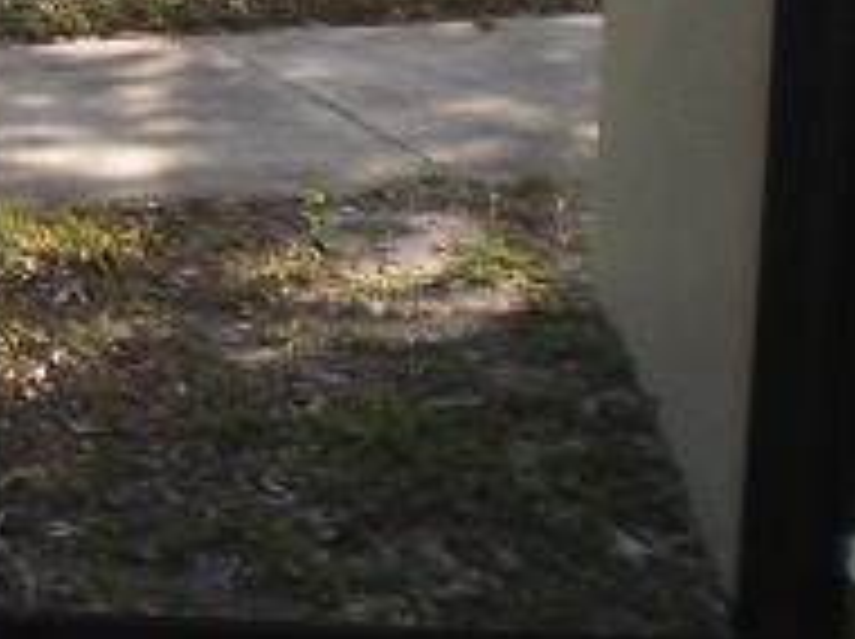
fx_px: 3059
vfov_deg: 11.5
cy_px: -252
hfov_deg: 14.5
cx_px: -542
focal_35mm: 124
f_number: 3.1
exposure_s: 1/125
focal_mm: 6.3
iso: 64
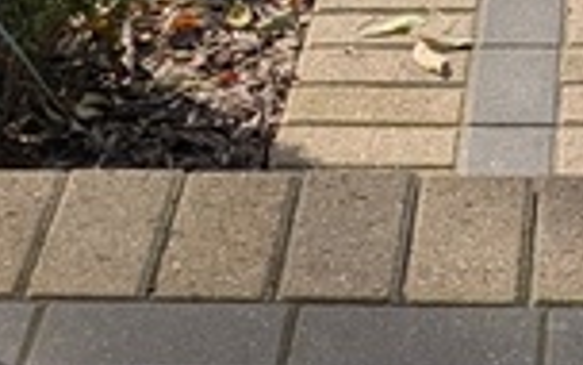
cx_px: 654
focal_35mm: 181
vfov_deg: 6.4
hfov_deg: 11.4
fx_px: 2876
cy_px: -857
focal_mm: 6.9
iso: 19
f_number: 1.68
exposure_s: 1/798
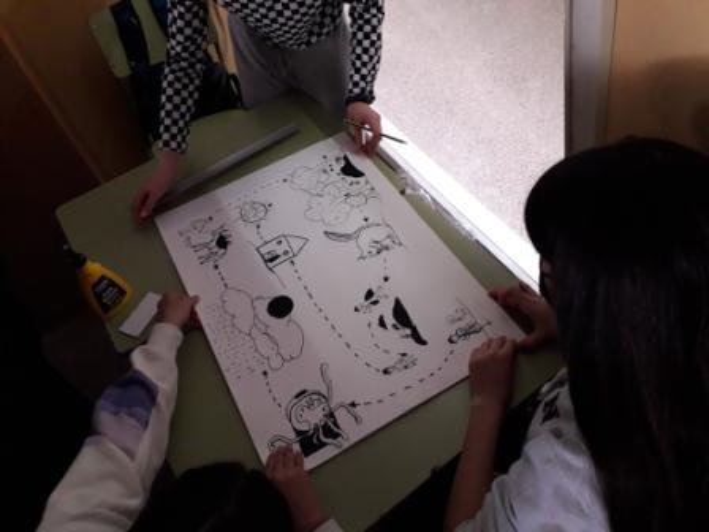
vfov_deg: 51.4
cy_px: 266
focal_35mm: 27
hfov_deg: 65.3
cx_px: 354
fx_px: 553
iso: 250
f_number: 1.9
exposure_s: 1/50
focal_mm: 3.6
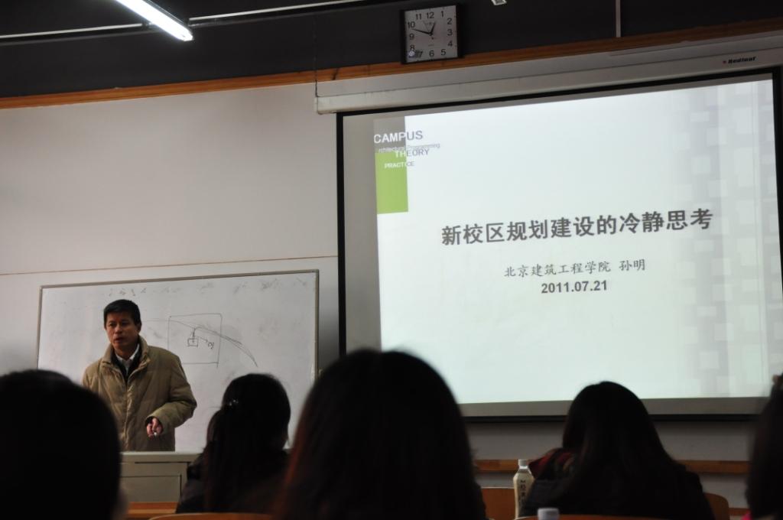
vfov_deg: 22.6
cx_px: 392
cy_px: 260
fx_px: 1303
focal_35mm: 60
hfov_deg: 33.4
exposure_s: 1/80
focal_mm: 40
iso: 800
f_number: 4.5
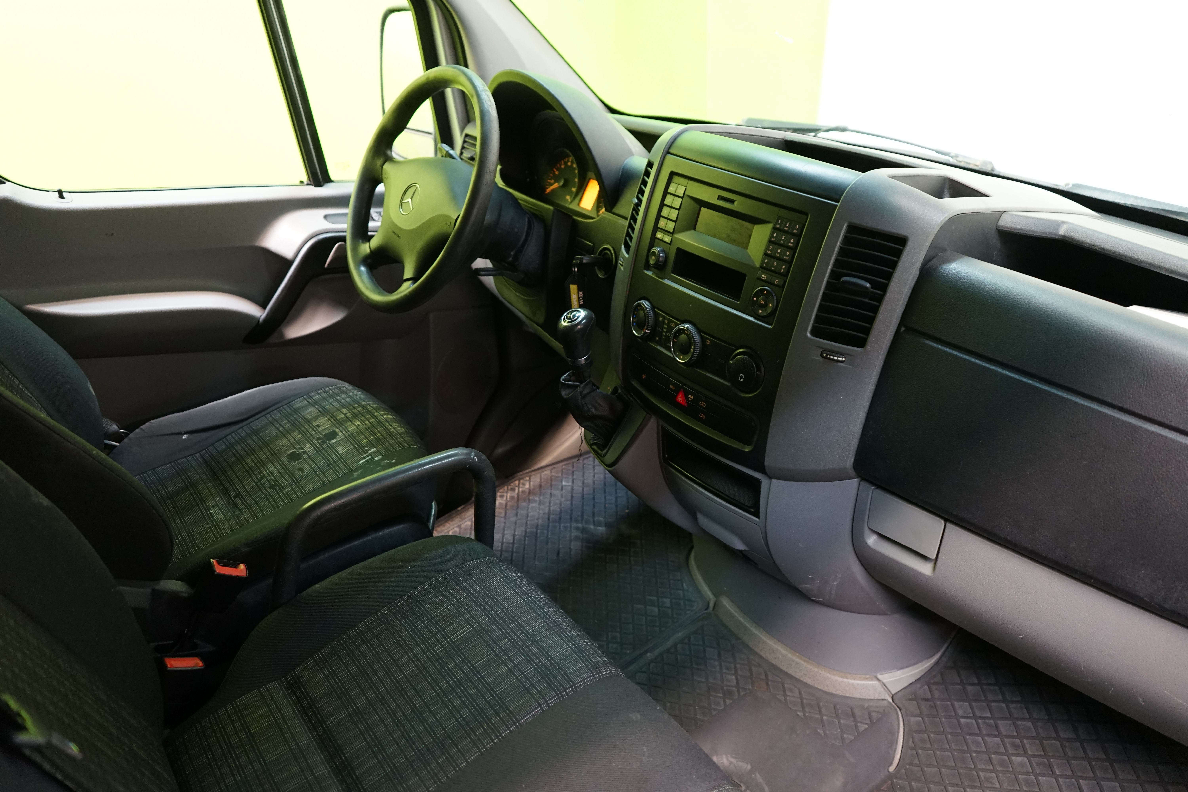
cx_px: 594
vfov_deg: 46.4
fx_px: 924
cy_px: 396
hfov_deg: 65.5
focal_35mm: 28
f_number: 3.5
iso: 1600
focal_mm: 28
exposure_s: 1/30
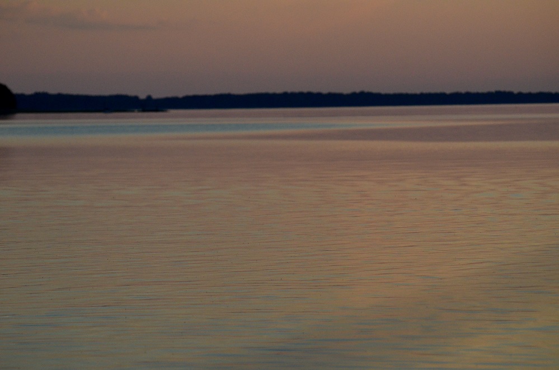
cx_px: 280
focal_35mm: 218
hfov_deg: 9.5
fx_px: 3369
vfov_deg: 6.3
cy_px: 185
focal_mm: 145
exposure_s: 1/5000
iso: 1600
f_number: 5
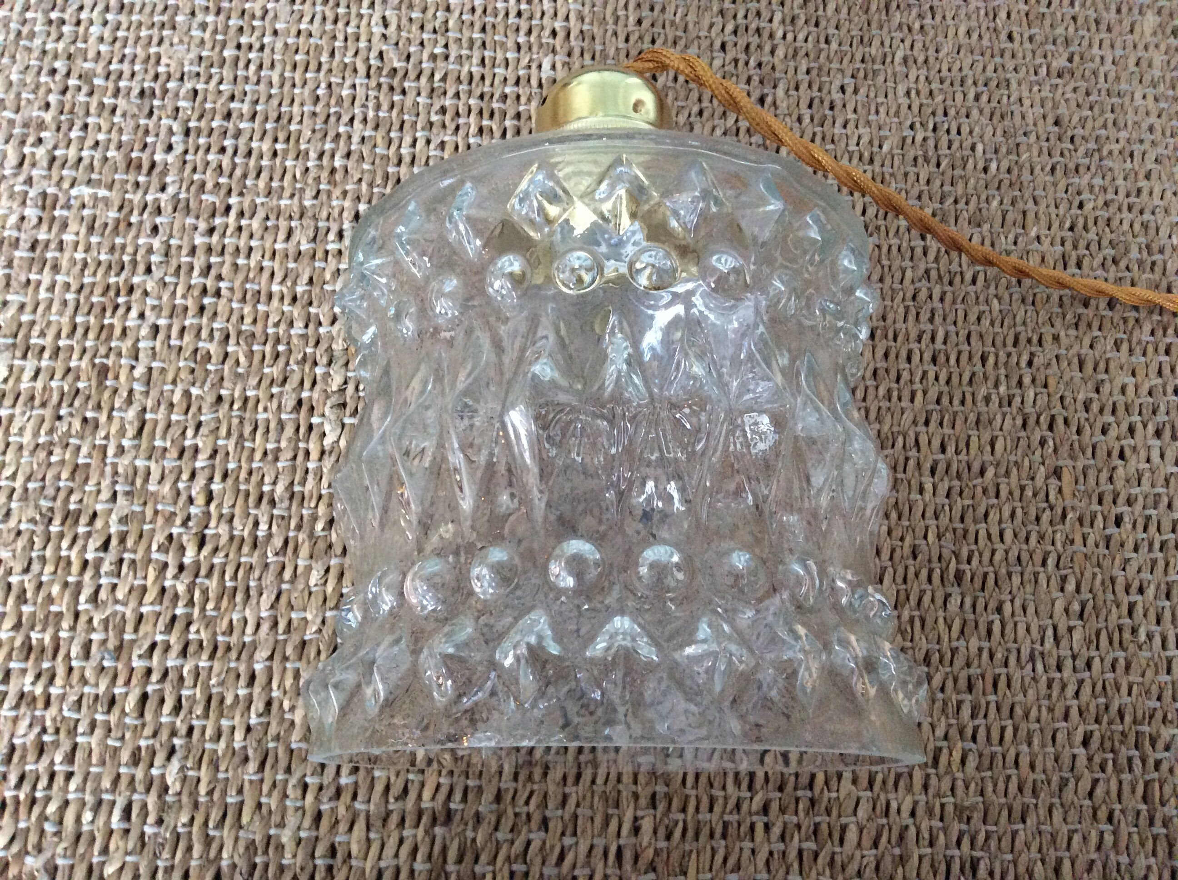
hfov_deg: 56.9
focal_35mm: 32
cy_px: 440
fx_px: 1087
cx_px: 589
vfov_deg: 44.1
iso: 320
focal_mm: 3.3
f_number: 2.4
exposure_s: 1/25
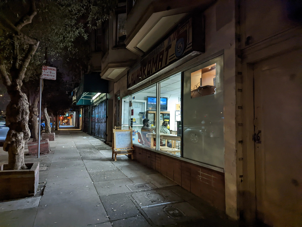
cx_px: 151
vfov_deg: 56.9
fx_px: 210
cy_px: 114
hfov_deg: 71.5
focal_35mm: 24
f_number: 1.85
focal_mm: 6.81
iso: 566
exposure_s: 1/120
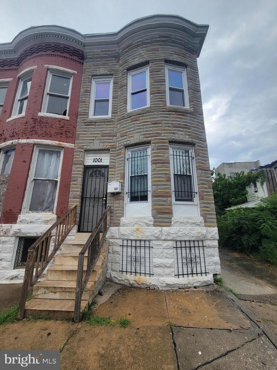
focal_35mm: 13
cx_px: 138
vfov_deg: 106.2
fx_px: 139
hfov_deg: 89.9
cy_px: 185
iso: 50
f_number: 2.2
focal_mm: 2.2
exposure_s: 1/338
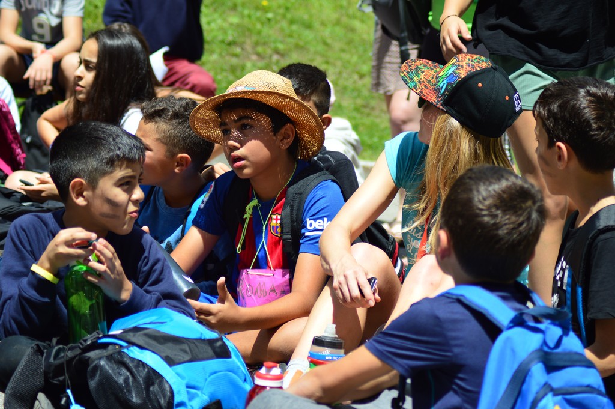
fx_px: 1792
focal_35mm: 105
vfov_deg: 13.0
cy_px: 204
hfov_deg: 19.5
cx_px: 308
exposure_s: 1/500
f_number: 4
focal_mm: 70
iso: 100
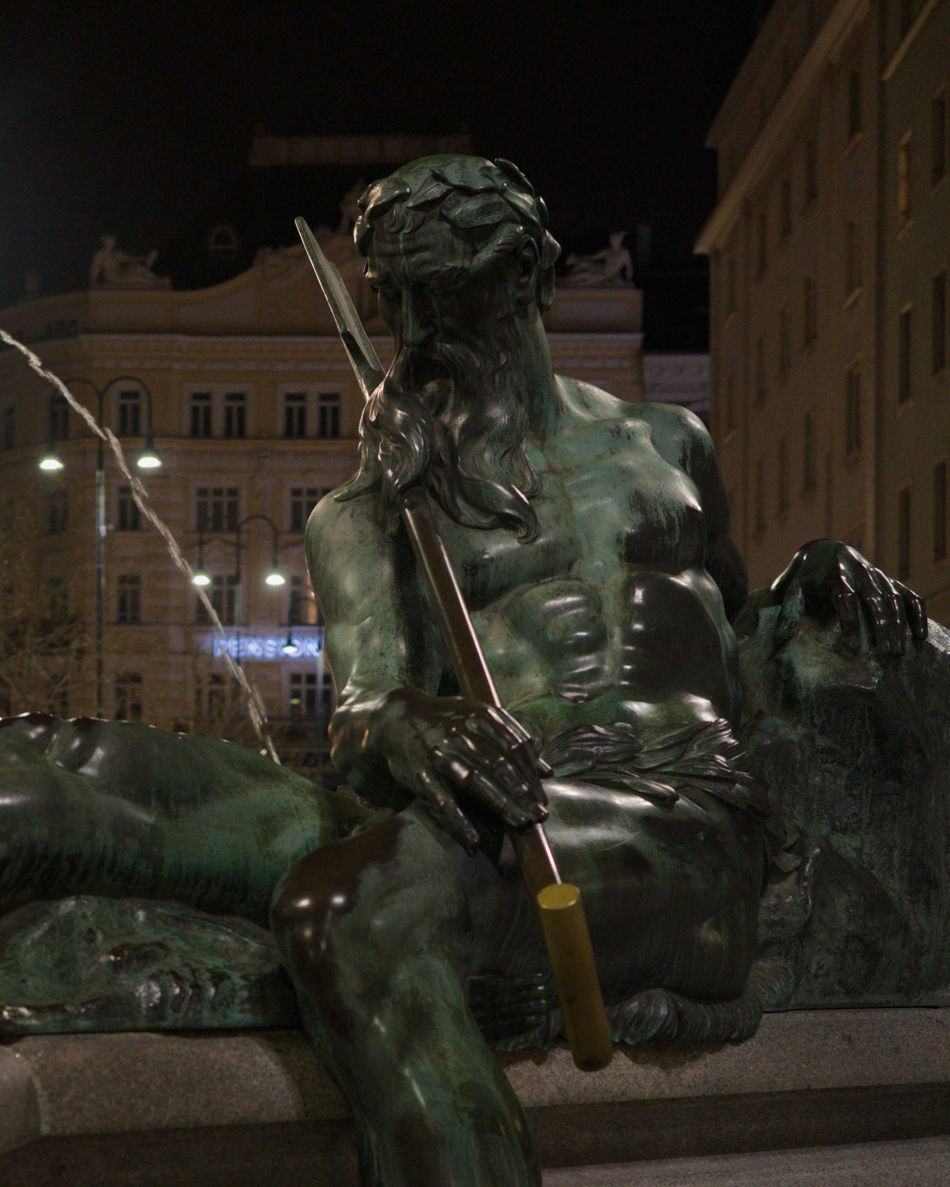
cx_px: 285
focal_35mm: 64
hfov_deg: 23.7
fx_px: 2249
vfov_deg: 29.2
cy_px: 860
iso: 2000
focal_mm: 26
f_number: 2.8
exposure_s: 1/60
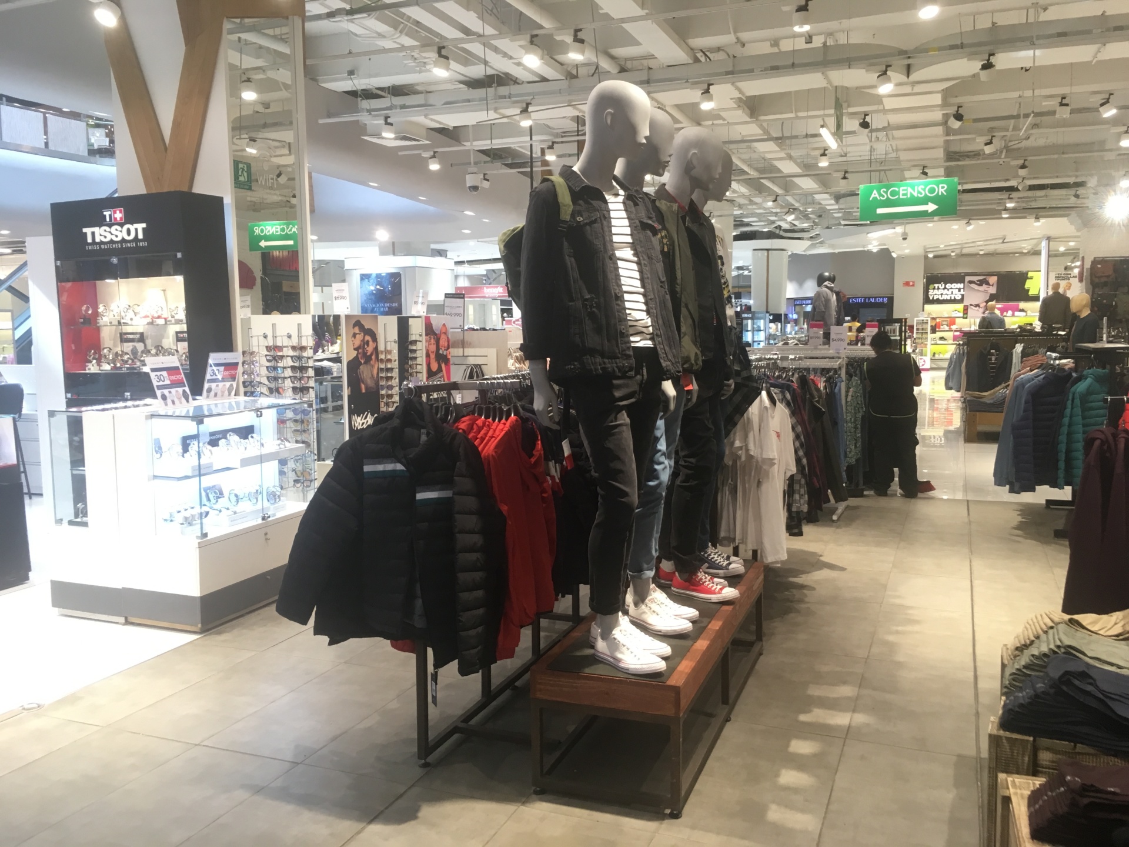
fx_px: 946
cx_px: 564
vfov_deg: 48.2
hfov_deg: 61.7
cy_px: 424
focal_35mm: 29
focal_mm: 4.15
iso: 50
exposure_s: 1/33
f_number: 2.2
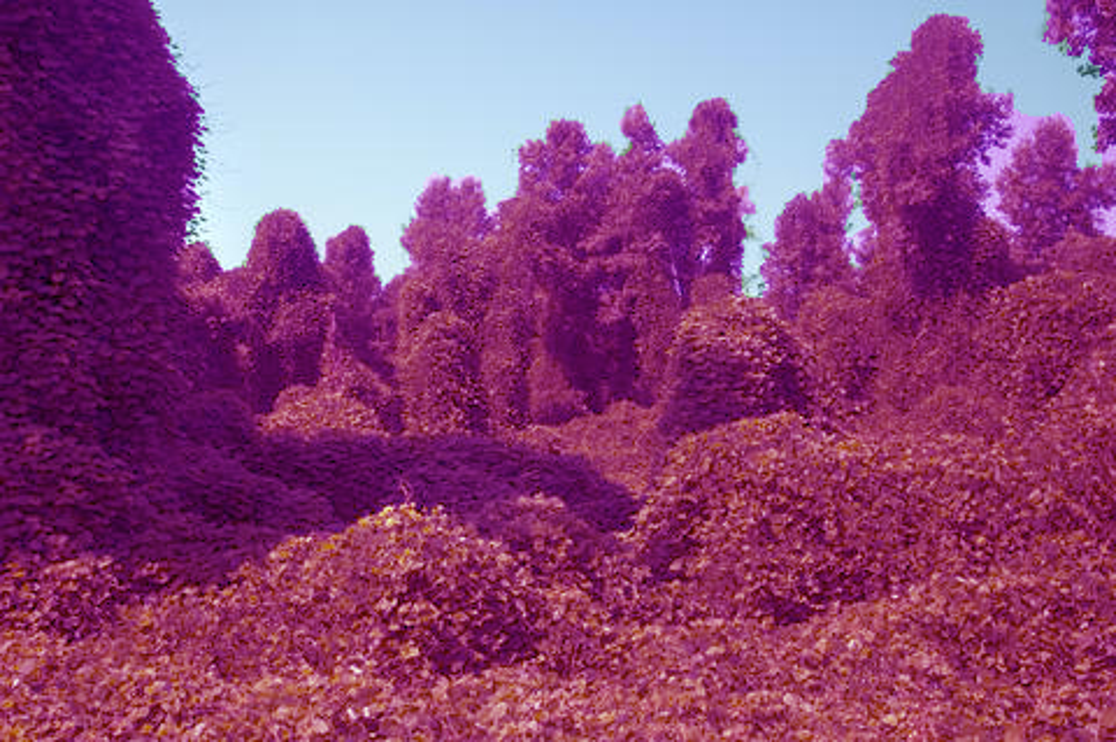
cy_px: 371
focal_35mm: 36
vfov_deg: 36.8
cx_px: 558
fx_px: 1115
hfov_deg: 53.2
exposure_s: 1/500
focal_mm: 24
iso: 200
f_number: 4.5
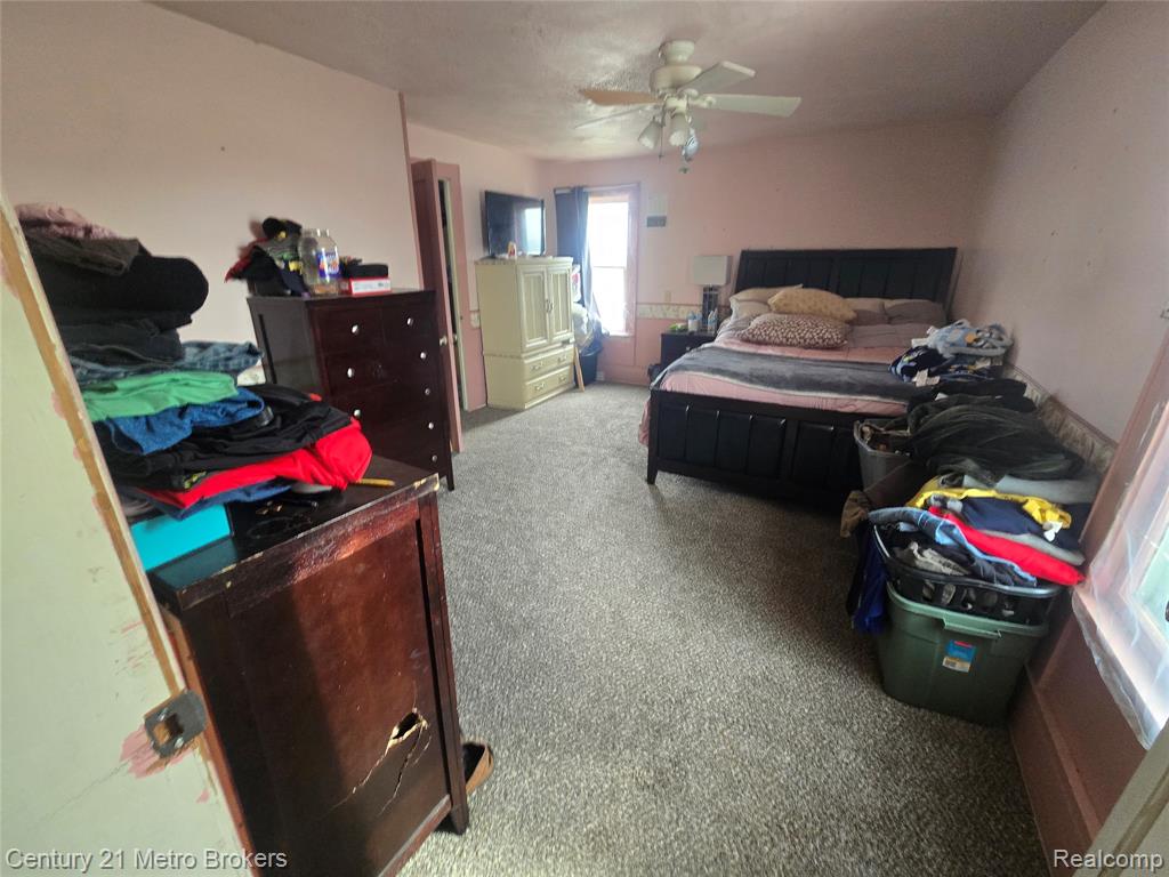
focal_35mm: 13
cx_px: 584
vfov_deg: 89.9
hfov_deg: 106.2
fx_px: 439
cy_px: 438
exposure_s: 1/60
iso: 400
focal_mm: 2.2
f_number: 2.2
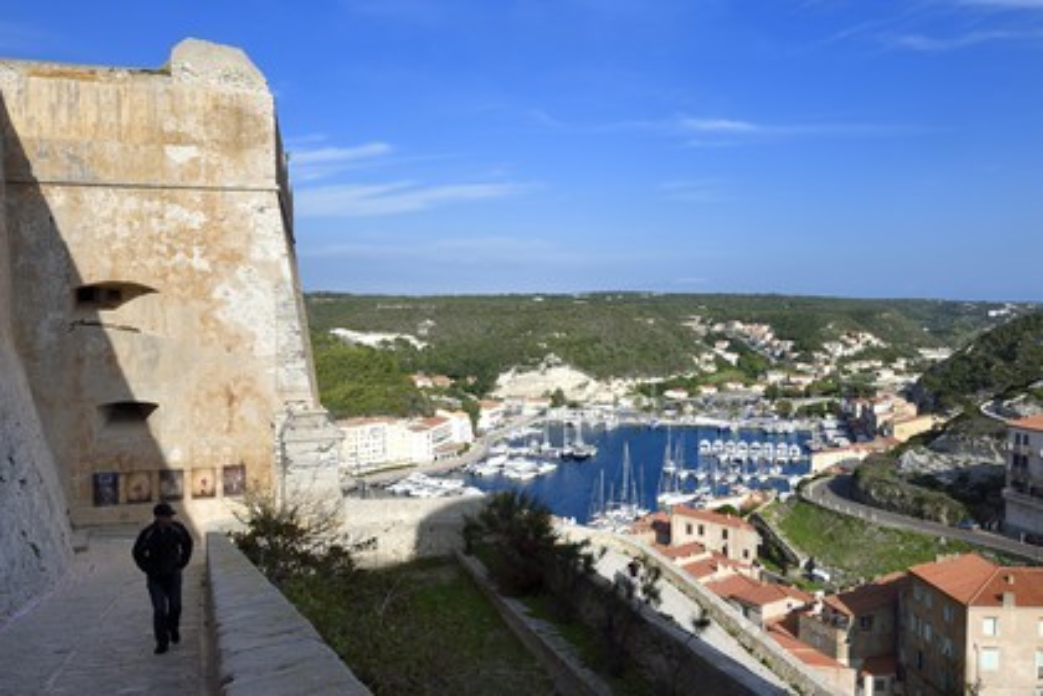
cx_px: 522
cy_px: 348
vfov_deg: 45.0
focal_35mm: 29
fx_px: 840
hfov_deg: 63.7
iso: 200
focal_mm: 29
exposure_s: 1/160
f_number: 16
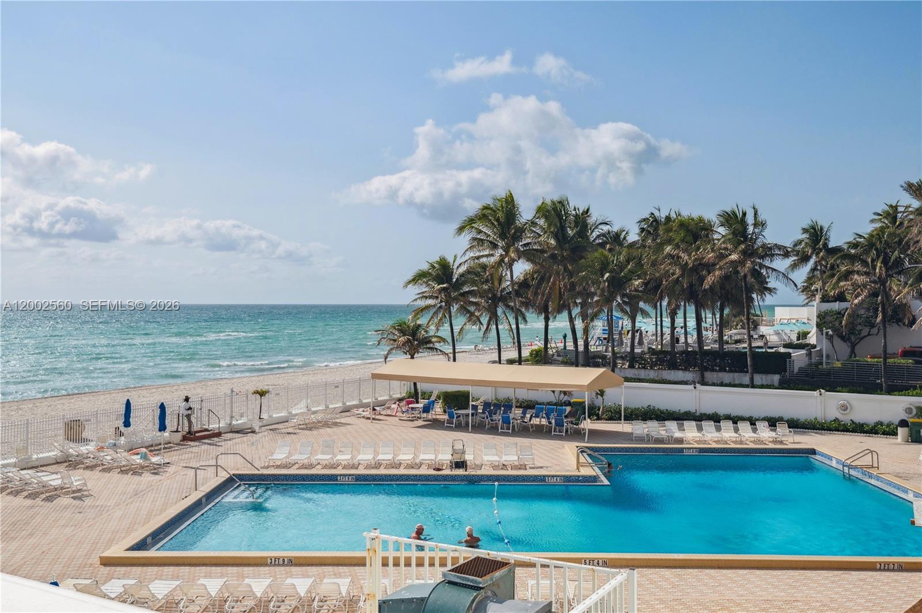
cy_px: 306
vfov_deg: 37.8
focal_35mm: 35
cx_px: 461
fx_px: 895
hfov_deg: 54.5
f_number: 8
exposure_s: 1/3200
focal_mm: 35
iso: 250
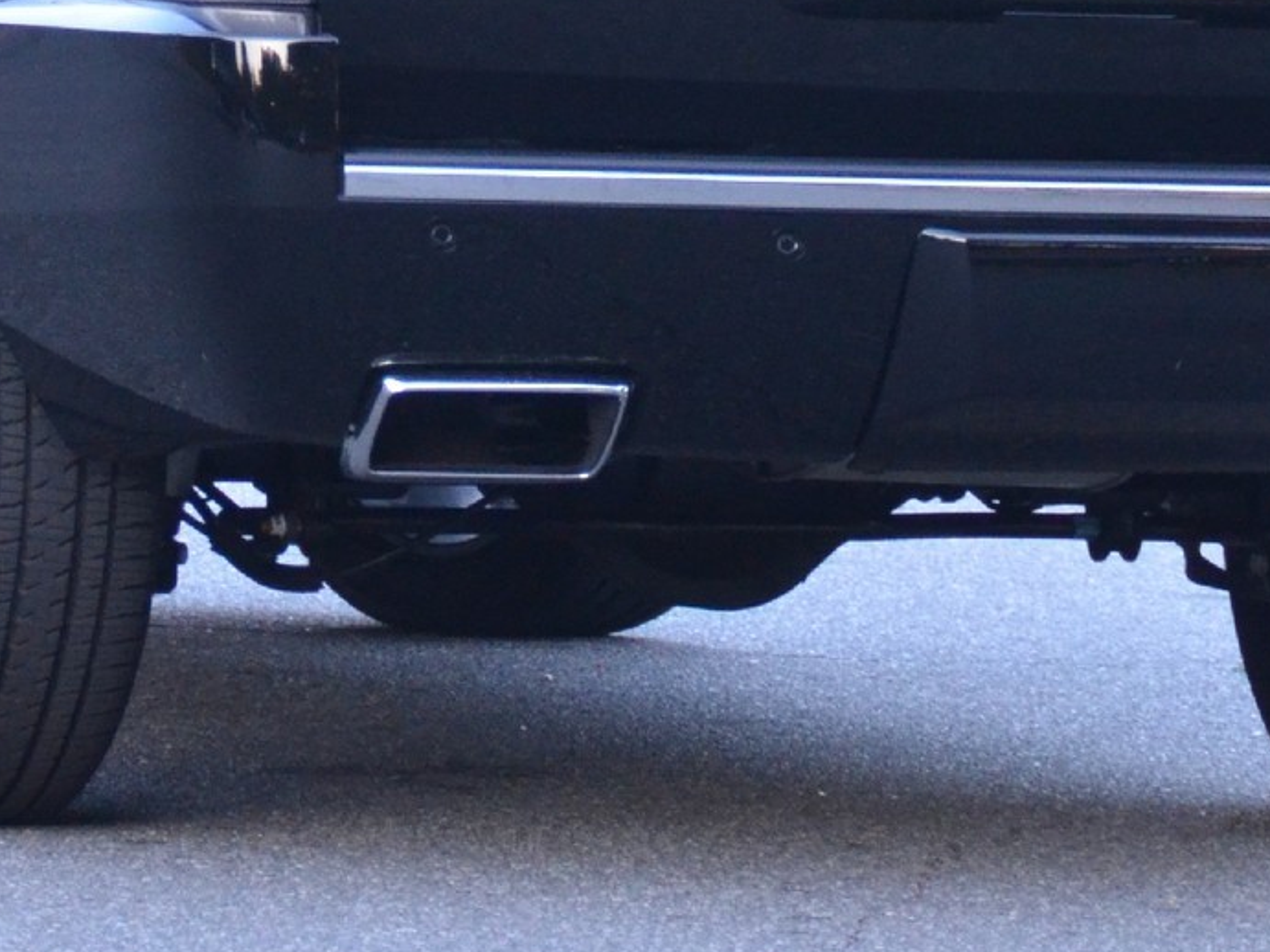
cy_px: -239
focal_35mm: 495
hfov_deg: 4.0
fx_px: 18148
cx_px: 504
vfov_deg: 3.0
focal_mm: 95
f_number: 5.3
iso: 1600
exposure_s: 1/125
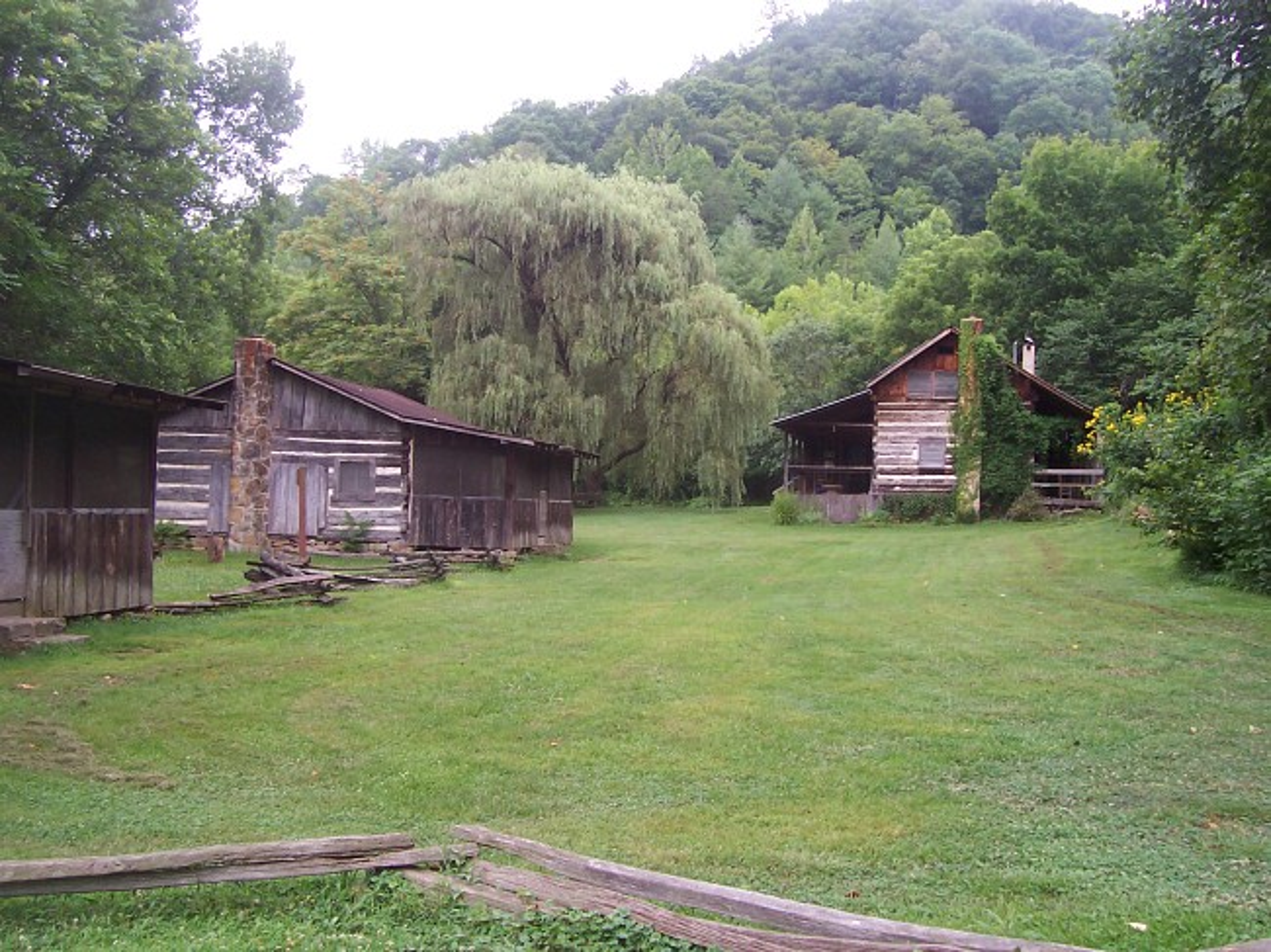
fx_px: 1358
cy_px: 476
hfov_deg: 50.2
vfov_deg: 38.6
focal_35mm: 37
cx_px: 636
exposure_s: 1/125
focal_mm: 5.6
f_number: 2.8
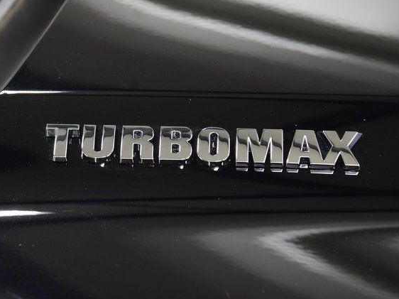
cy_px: 149
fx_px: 1325
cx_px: 191
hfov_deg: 17.1
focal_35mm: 115
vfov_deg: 12.9
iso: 1600
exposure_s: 1/30
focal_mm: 70
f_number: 7.1
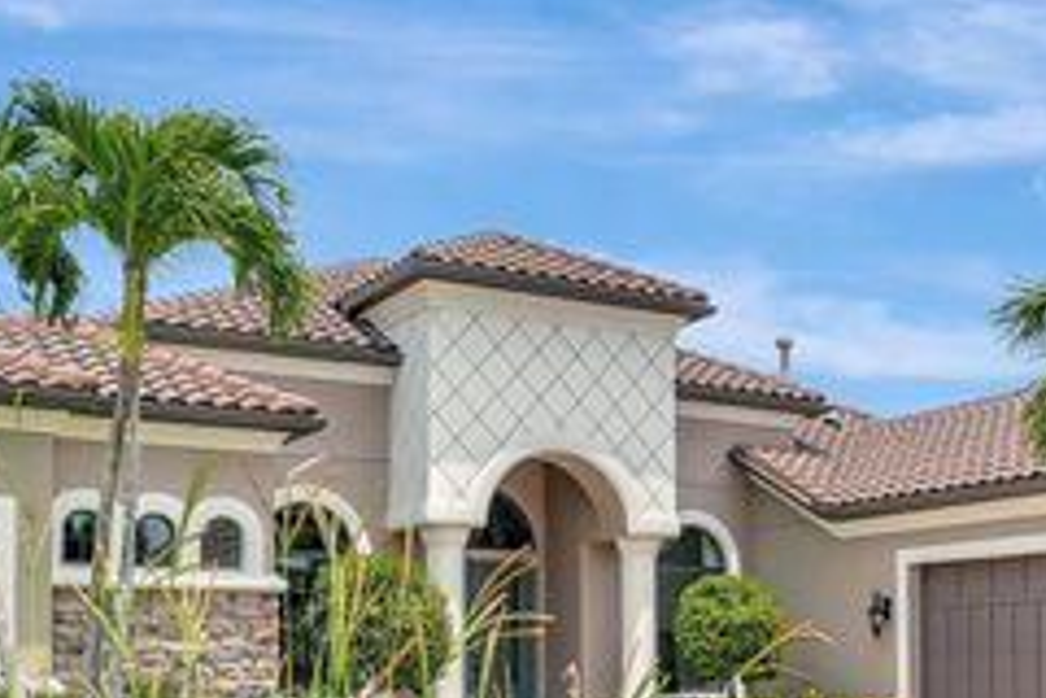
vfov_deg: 25.7
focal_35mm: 51
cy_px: 613
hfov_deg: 38.5
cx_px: 680
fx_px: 1483
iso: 400
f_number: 4
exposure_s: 1/1600
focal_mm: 24.5
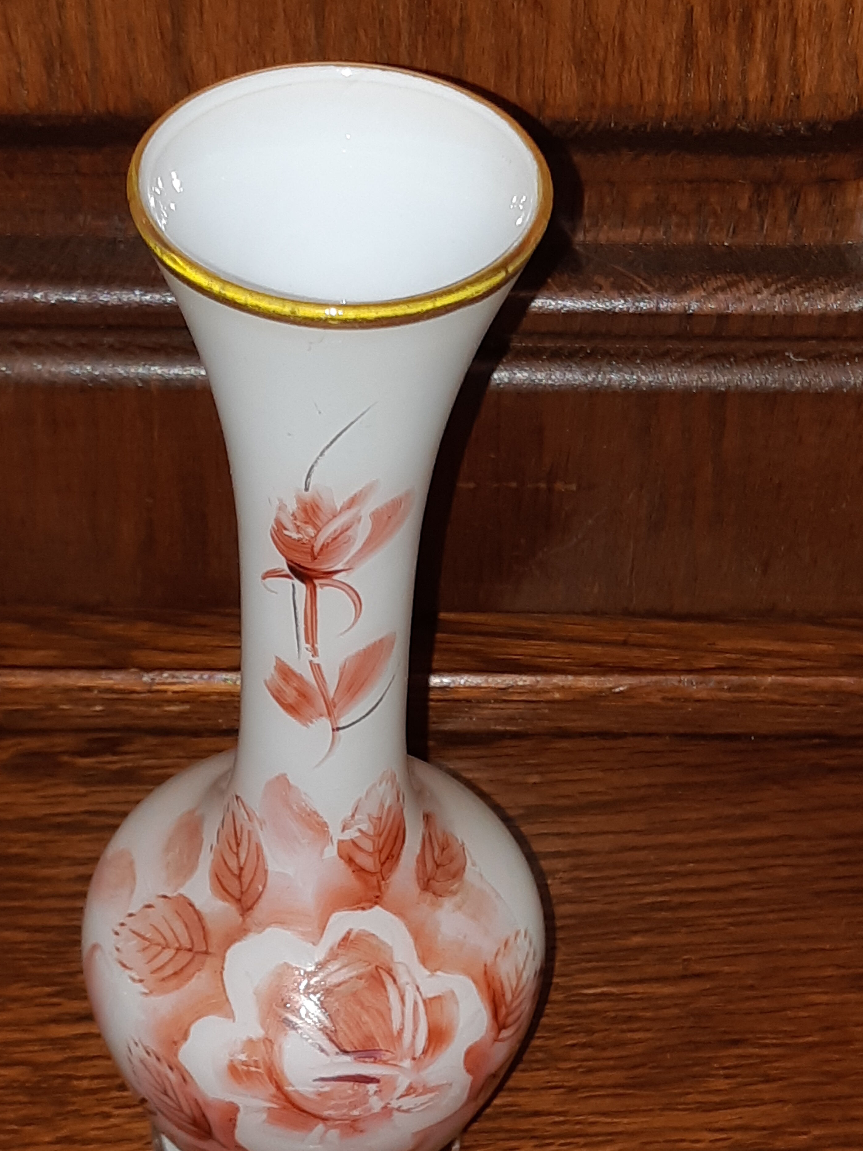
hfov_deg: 44.1
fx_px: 1064
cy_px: 653
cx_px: 372
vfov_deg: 56.6
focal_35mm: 32
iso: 50
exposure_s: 1/50
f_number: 1.7
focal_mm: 3.93
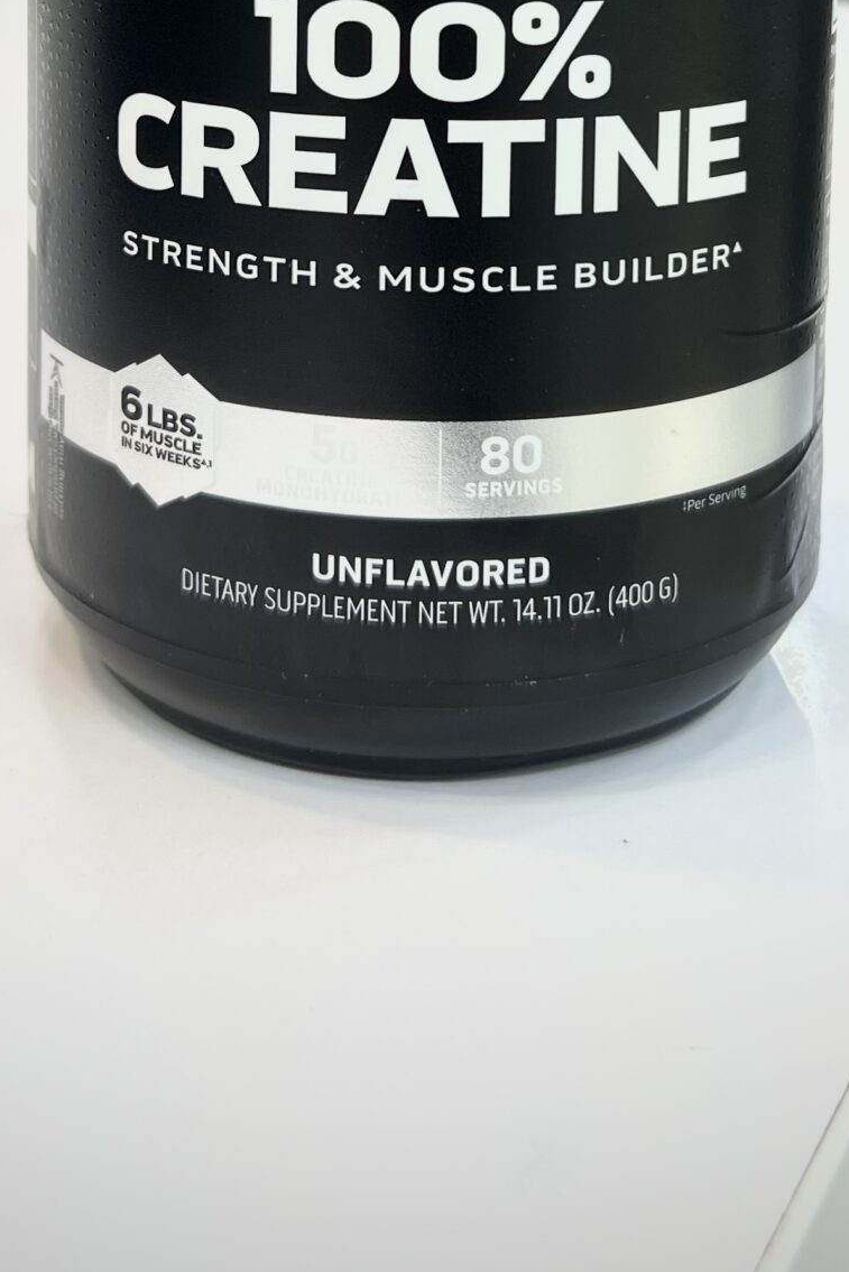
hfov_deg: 22.3
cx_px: 405
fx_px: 2157
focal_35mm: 61
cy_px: -85
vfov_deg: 29.9
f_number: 1.5
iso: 50
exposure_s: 1/100
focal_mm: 5.7
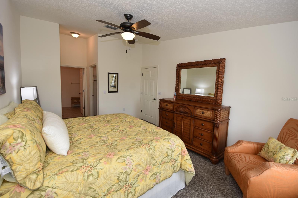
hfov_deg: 100.4
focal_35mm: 15
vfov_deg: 77.3
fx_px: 124
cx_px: 149
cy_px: 99
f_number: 4.5
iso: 200
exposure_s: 1/80
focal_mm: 10
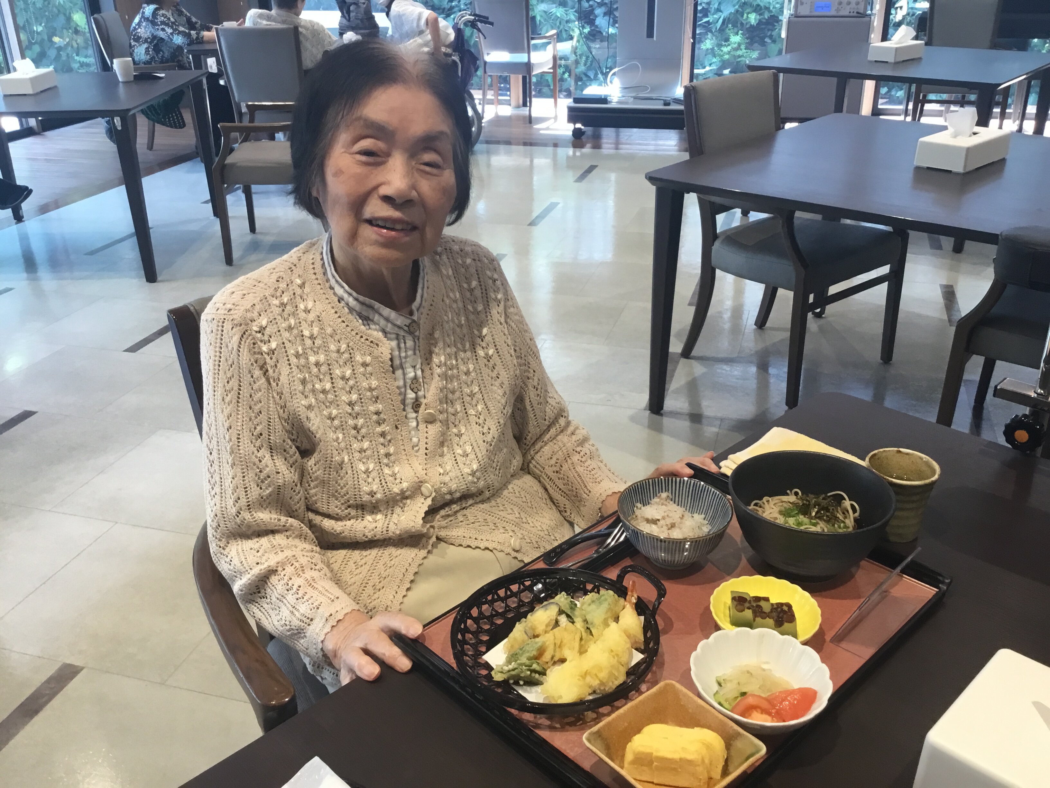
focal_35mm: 31
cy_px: 394
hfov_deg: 58.4
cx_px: 525
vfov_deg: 45.4
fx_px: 940
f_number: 2.4
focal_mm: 3.3
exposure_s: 1/30
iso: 40
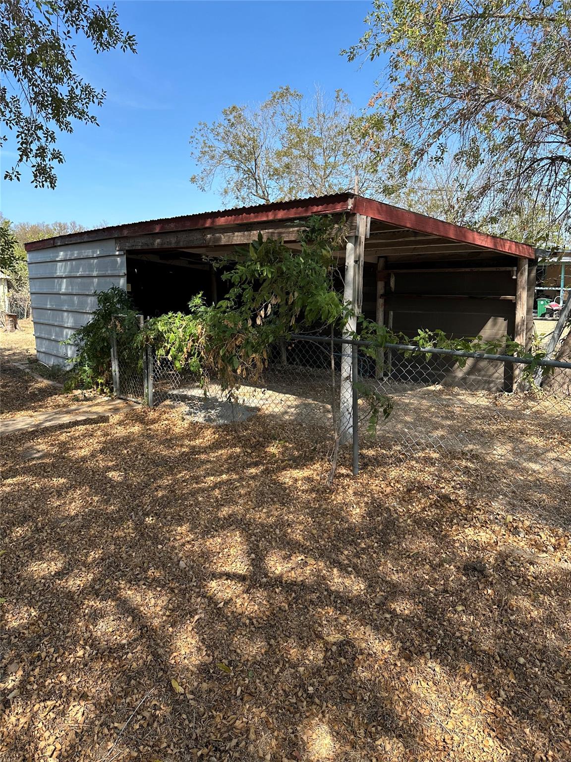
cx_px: 286
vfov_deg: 71.6
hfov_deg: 56.8
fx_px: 528
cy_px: 381
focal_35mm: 24
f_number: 1.78
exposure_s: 1/1721
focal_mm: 6.86
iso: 80
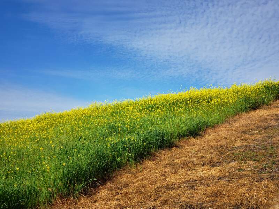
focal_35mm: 52
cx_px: 140
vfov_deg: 28.0
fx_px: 419
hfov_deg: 36.8
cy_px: 104
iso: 25
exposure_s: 1/550
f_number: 2.4
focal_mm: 6
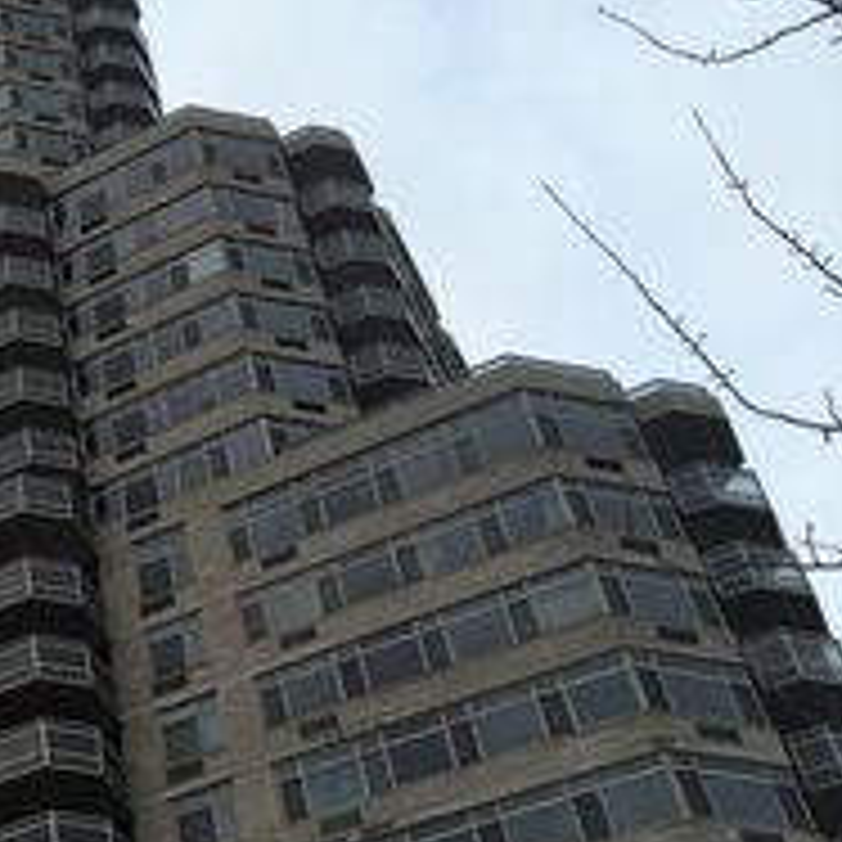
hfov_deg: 21.9
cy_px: 552
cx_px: -257
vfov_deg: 24.2
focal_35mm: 71
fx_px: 1954
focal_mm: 4.12
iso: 32
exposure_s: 1/760
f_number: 2.2
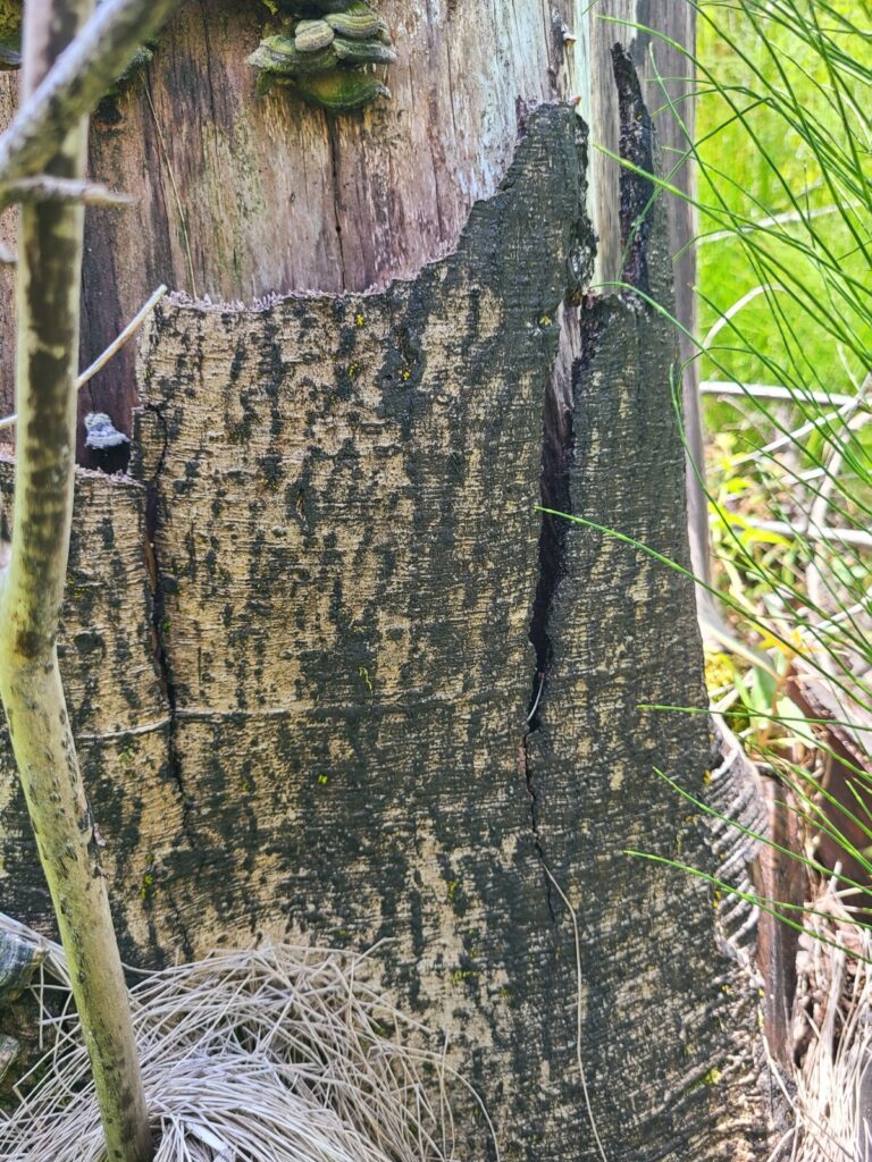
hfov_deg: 53.1
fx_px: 873
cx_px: 436
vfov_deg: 67.3
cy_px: 581
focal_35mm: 26
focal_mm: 5.4
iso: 50
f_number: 1.8
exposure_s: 1/120
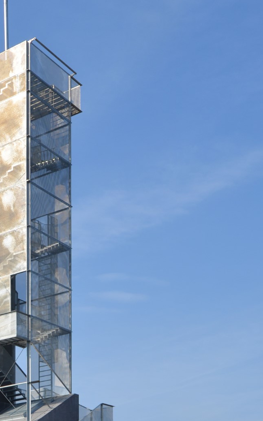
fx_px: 757
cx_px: 45
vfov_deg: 30.7
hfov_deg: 19.5
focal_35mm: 66
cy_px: 298
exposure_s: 1/250
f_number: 8
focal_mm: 24
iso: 100
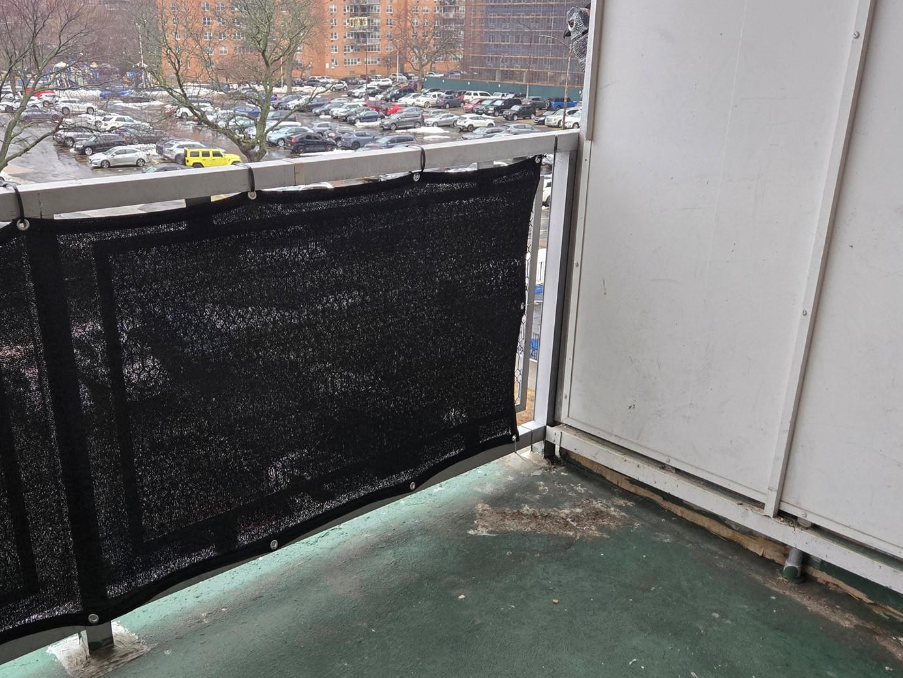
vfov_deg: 41.6
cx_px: 376
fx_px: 887
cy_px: 403
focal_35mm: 34
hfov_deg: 53.7
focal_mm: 5.4
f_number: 1.8
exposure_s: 1/120
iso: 400
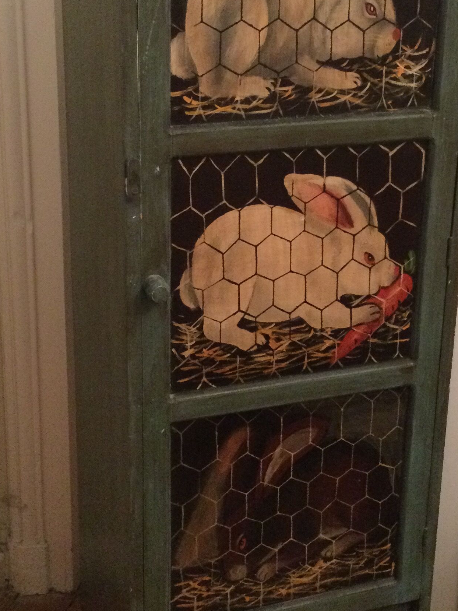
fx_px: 1076
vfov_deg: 31.6
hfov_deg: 24.0
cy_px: 239
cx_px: 211
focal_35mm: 61
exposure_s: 1/17
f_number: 2.4
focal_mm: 3.3
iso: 500
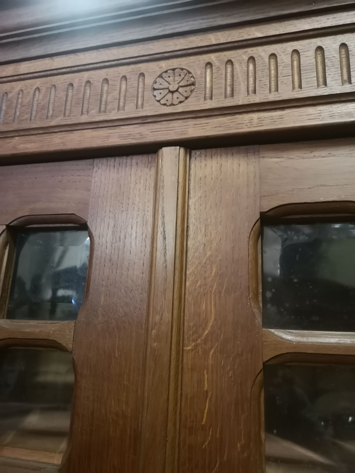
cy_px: 236
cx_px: 178
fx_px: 369
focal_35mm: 27
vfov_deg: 65.3
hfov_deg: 51.4
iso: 1250
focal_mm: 5.58
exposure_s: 1/16.7
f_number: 1.8
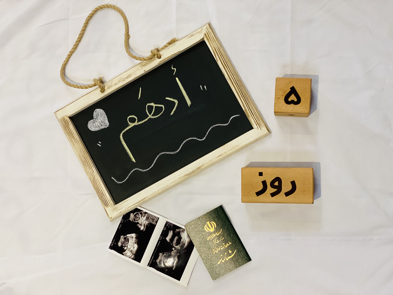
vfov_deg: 28.0
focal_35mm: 52
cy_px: 148
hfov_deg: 36.8
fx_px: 590
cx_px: 196
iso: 250
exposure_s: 1/100
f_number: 2
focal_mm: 6
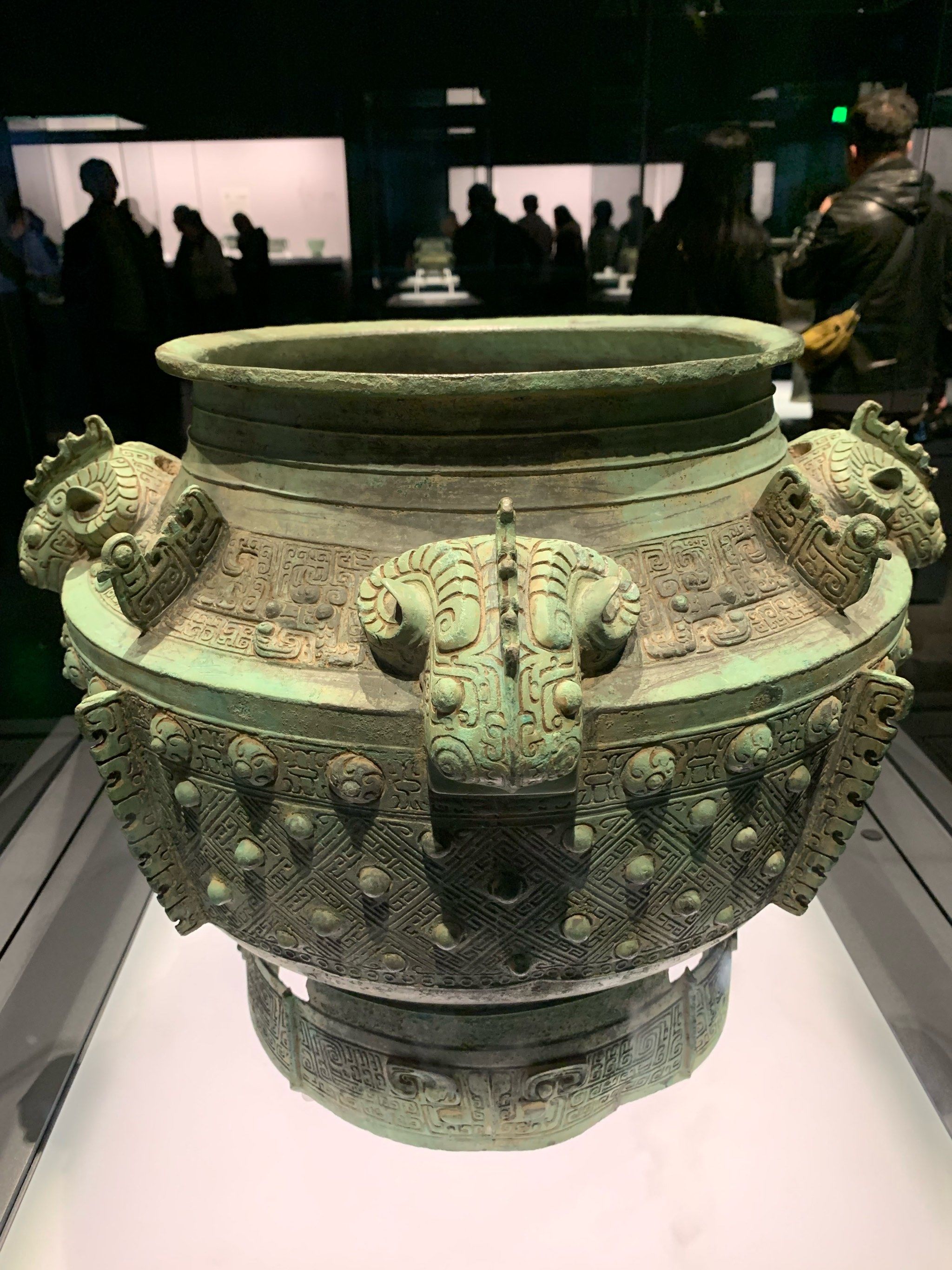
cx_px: 476
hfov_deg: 53.1
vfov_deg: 67.3
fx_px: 953
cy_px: 635
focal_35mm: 26
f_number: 1.8
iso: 320
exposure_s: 1/60
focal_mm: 4.25
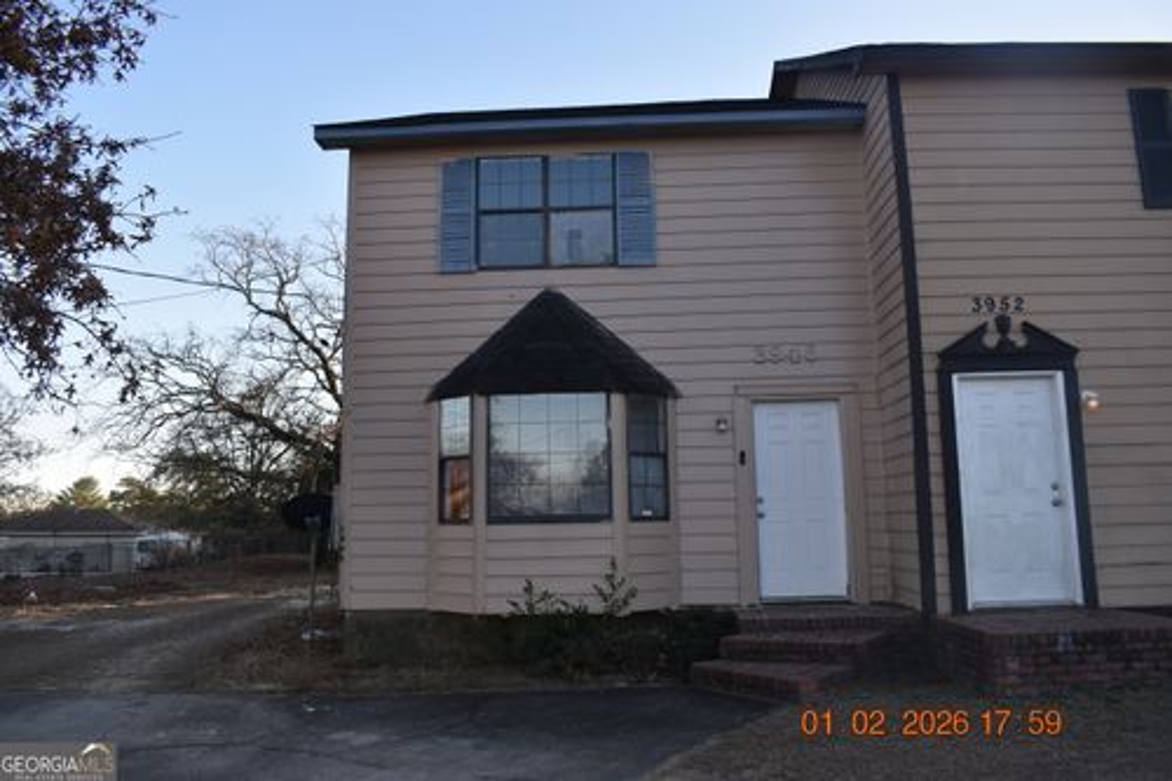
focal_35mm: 27
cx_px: 586
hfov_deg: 67.4
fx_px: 879
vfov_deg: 47.9
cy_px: 390
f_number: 5.6
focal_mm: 18
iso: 280
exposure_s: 1/250
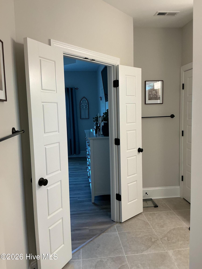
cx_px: 101
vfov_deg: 61.7
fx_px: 226
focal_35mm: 29
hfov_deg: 48.2
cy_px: 134
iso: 64
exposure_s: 1/60
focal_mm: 3
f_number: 1.8
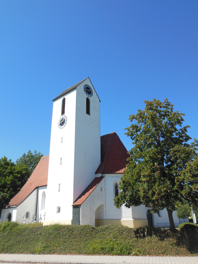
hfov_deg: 48.2
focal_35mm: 29
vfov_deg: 61.7
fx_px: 221
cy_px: 132
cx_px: 99
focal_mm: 5.2
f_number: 3.3
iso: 125
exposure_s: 1/1500
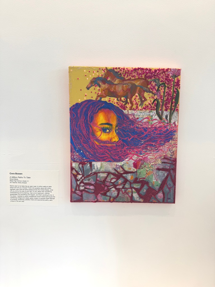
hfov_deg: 56.8
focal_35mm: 24
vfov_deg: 71.6
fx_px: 199
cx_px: 108
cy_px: 144
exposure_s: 1/75
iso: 80
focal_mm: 6.76
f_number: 1.78
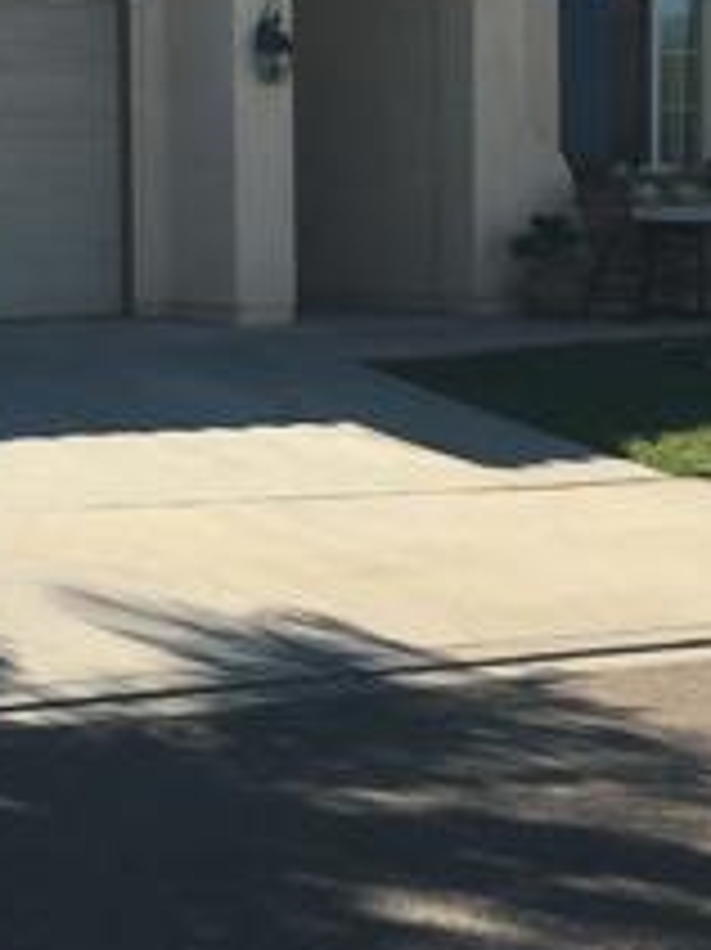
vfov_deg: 22.2
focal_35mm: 88
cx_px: 230
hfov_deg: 16.7
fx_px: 2412
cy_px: 297
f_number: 2.2
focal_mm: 4.15
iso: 25
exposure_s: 1/1399
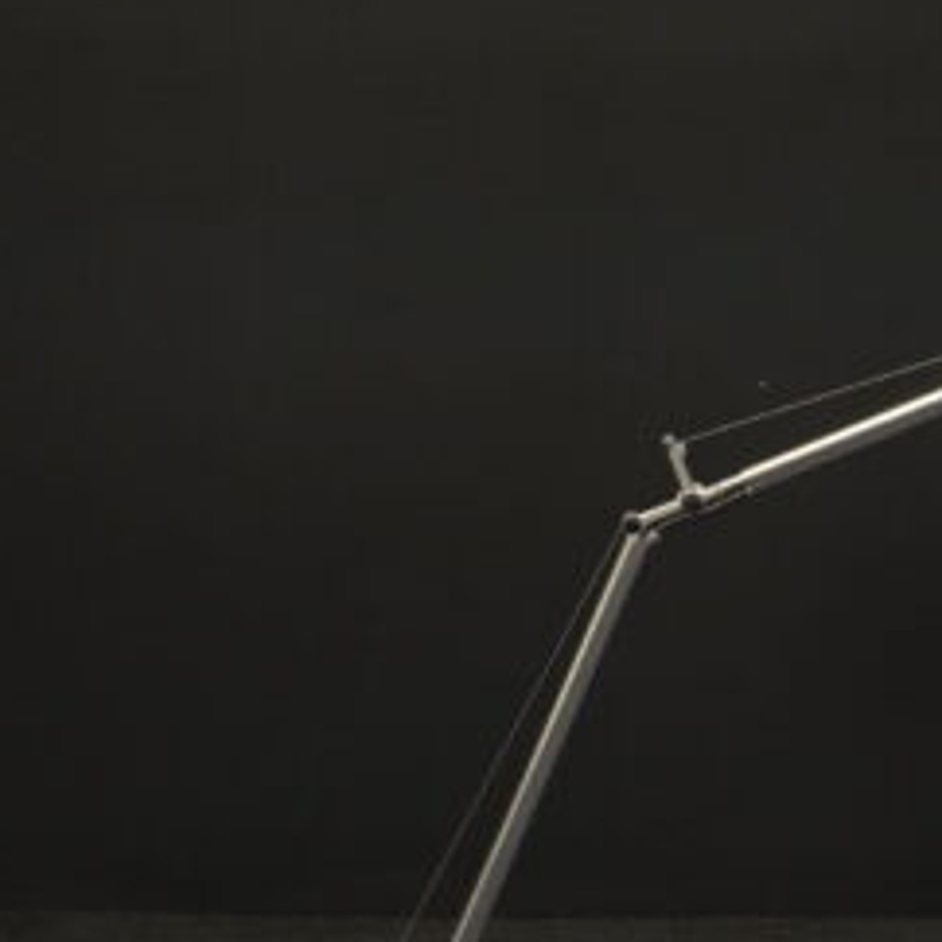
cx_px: 961
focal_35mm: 114
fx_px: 3510
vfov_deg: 15.2
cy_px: 662
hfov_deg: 15.0
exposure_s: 1/125
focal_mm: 54
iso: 5000
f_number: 9
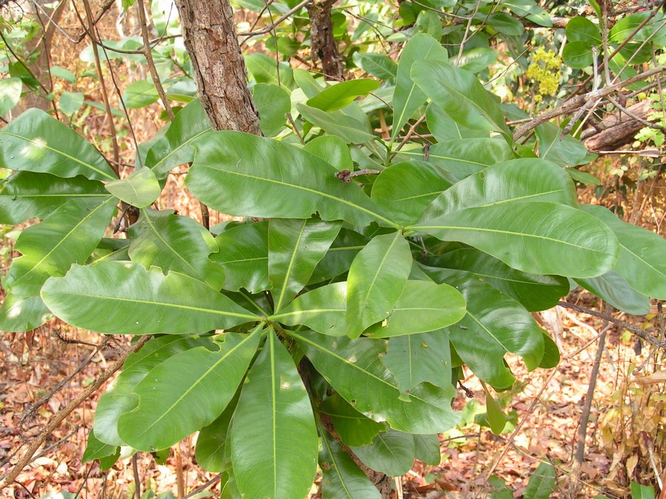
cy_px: 250
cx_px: 333
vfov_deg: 29.7
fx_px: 943
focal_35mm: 49
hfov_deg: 38.9
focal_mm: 8.2
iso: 50
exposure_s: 1/60
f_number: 3.5
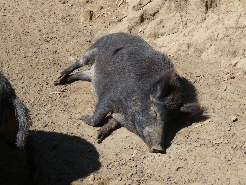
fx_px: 597
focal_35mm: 84
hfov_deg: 23.3
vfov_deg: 17.6
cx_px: 123
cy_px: 92
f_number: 4.7
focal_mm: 14.2
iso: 100
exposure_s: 1/500
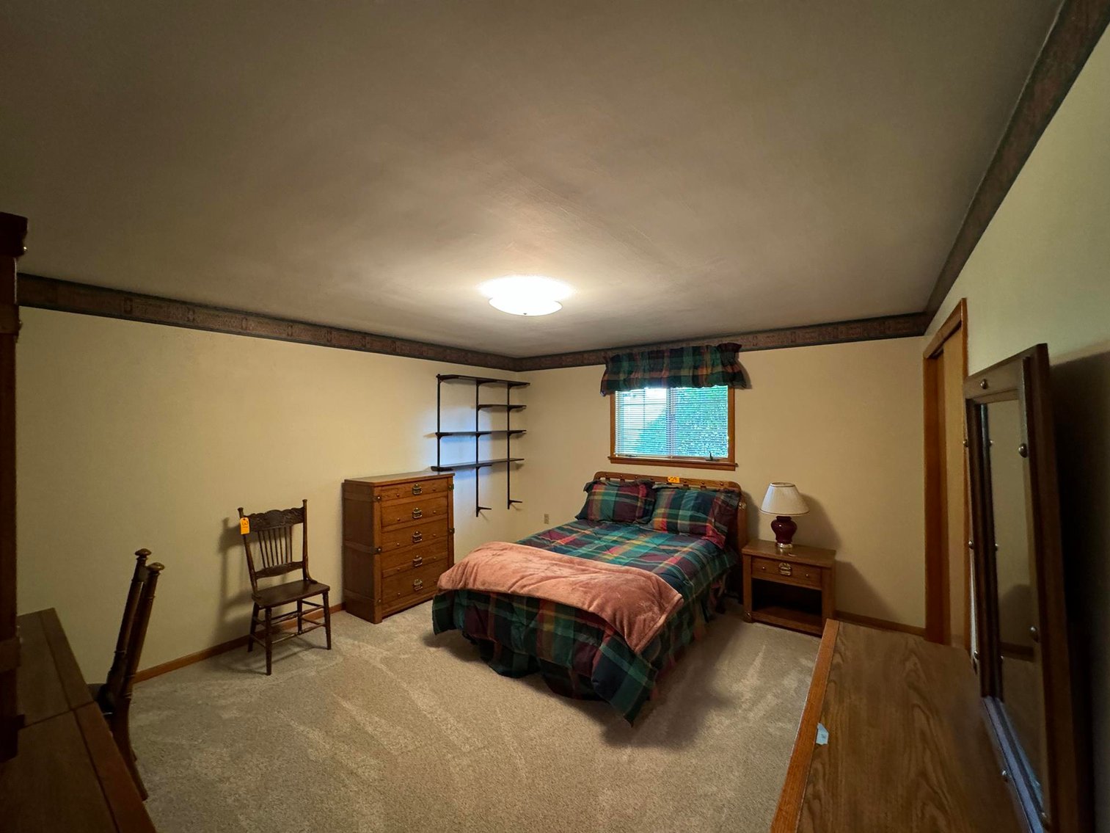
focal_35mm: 14
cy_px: 416
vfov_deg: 85.7
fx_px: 449
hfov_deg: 102.1
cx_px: 555
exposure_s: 1/60
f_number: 2.2
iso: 800
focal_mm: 2.22
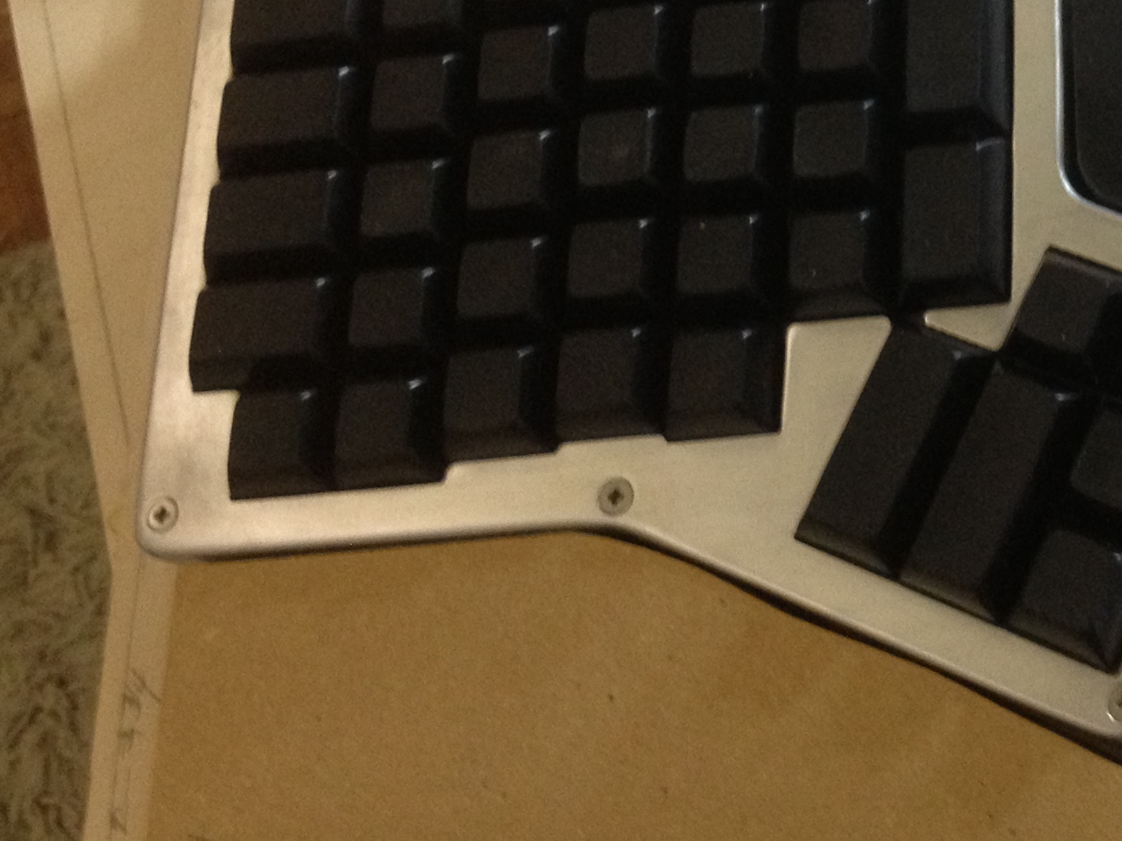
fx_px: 2787
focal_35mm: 86
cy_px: -3
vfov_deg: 16.8
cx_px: 1162
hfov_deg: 21.8
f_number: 2.4
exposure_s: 1/20
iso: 200
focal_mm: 4.28
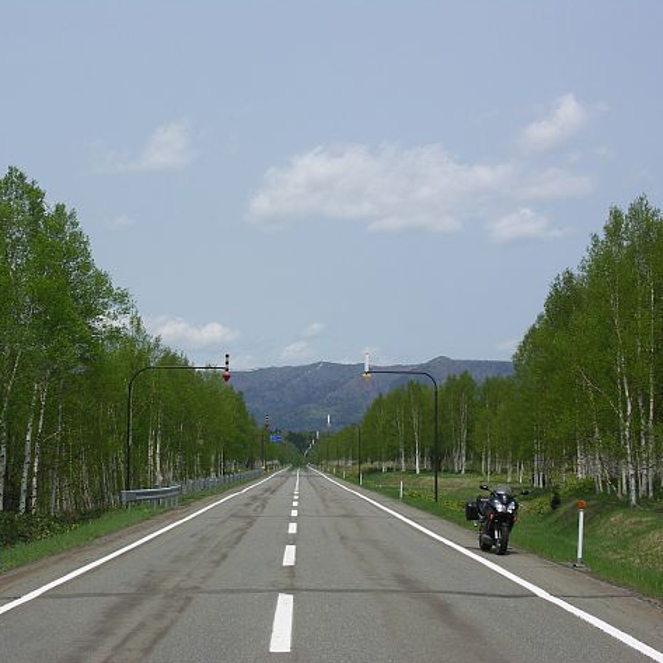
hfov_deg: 28.1
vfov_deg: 28.2
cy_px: 334
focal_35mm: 61
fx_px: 1322
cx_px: 286
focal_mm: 13.3
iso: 50
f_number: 10
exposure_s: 1/125
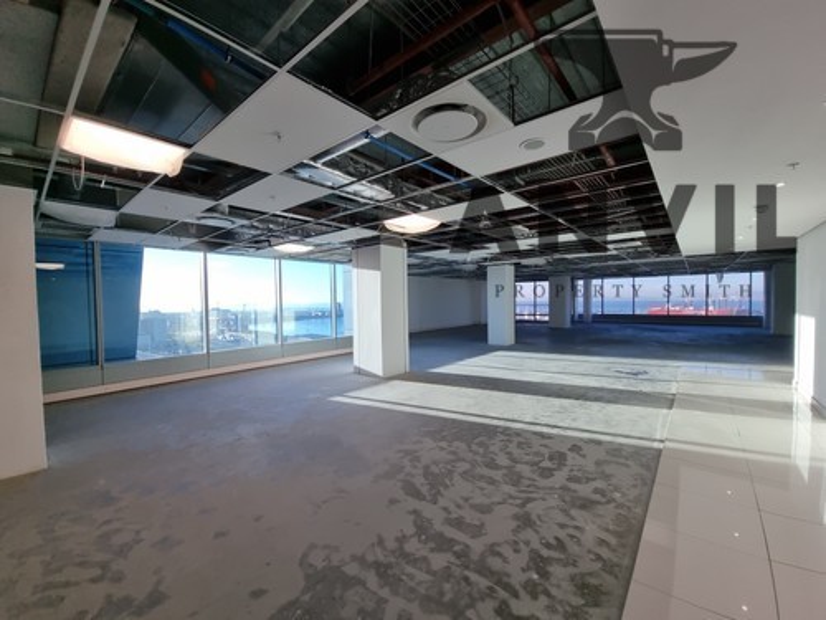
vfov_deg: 89.9
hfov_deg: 106.2
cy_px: 310
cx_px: 413
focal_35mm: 13
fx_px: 310
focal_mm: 2.2
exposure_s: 1/163
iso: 50
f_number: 2.2
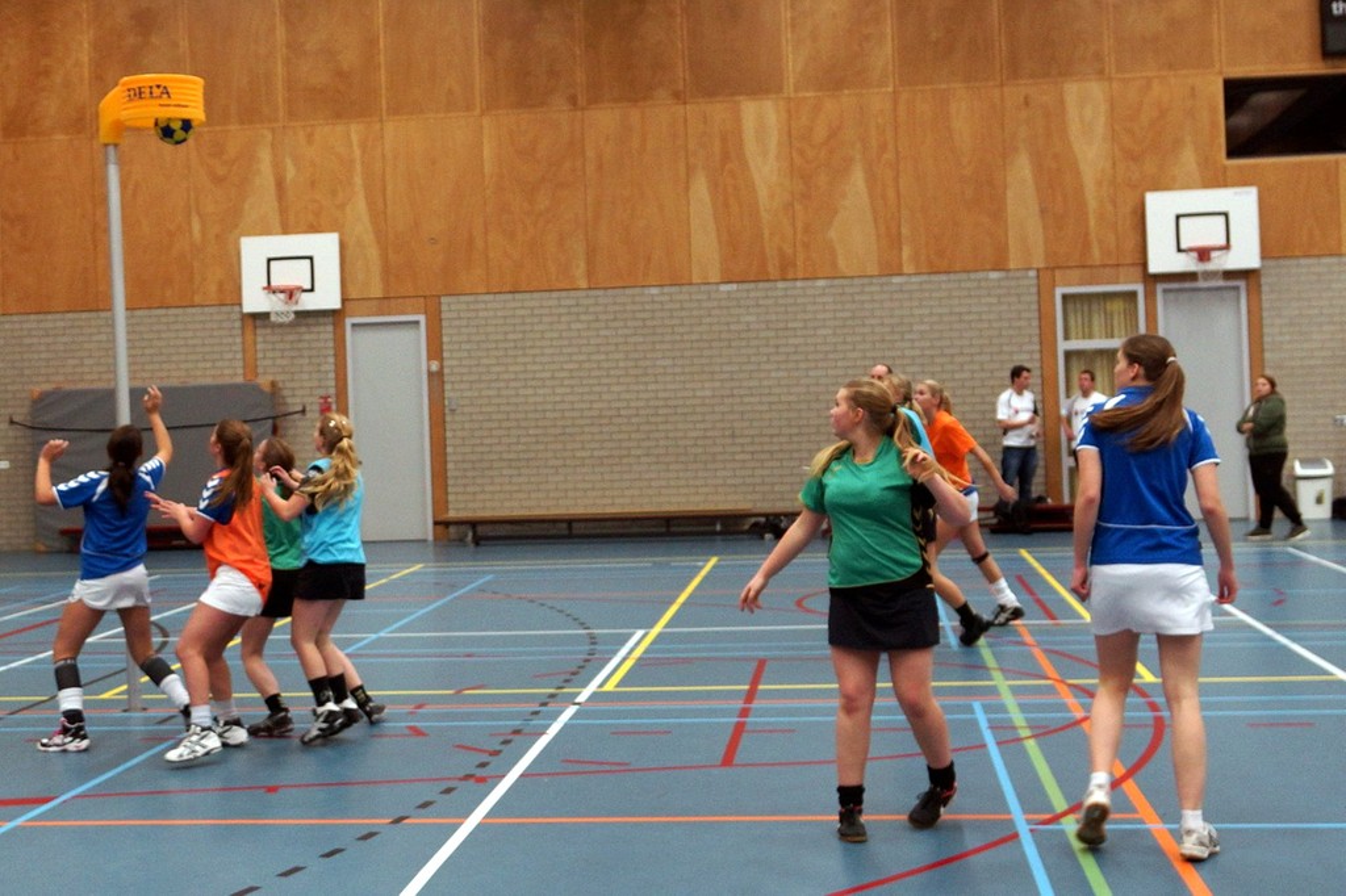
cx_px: 673
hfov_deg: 57.2
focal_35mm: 33
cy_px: 448
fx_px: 1233
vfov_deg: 39.9
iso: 640
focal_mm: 22
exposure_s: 1/160
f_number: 2.8
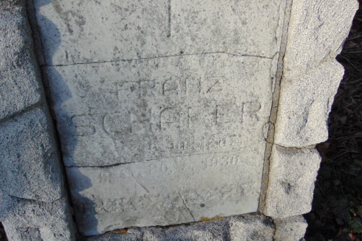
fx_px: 322
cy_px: 136
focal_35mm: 32
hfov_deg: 58.7
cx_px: 180
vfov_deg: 41.0
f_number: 8
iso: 100
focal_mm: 5.4
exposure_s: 1/250
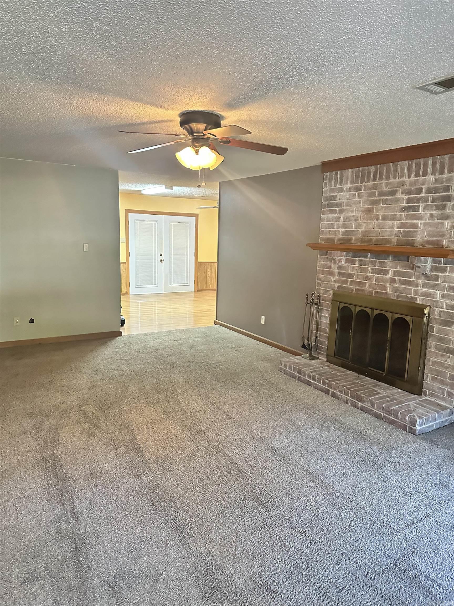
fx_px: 420
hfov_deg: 56.8
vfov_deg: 71.6
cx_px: 227
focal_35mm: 24
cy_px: 303
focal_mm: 6.86
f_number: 1.78
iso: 800
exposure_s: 1/60
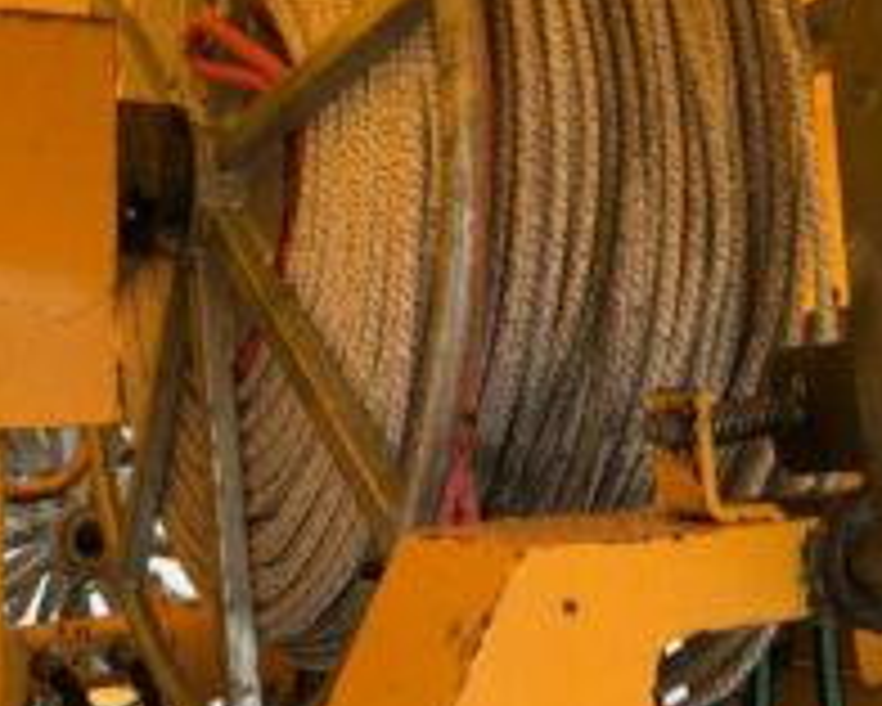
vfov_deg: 28.6
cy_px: 157
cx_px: 369
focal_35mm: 52
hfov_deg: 35.9
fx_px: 1358
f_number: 1.8
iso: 16
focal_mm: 3
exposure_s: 1/248
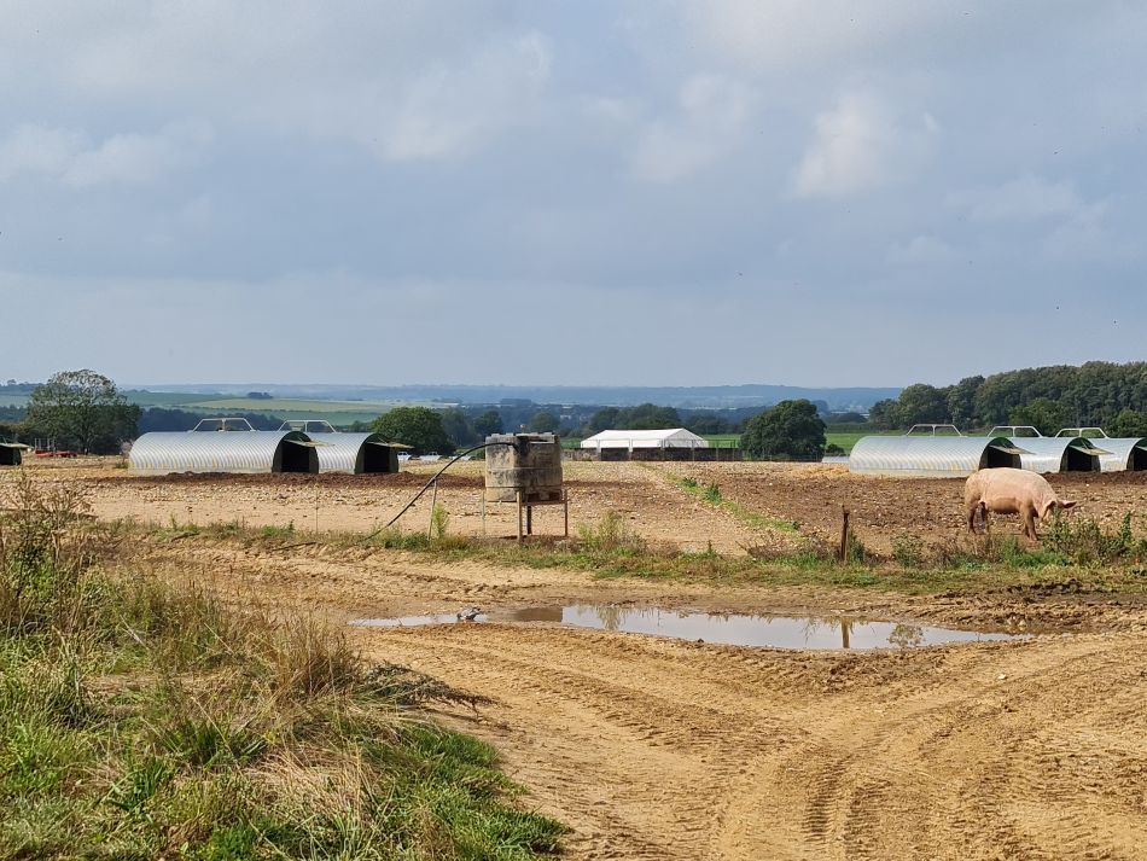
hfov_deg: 67.3
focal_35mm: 26
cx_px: 574
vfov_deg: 53.1
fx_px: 862
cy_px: 430
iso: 50
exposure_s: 1/3333
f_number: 1.8
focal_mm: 5.4
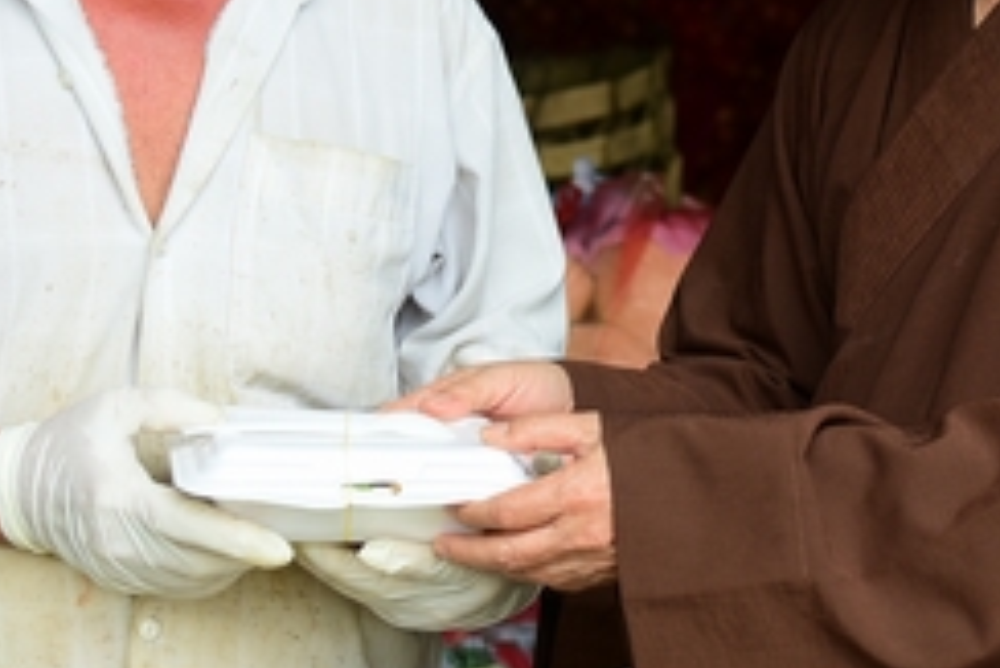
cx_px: 717
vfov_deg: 11.6
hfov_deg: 17.4
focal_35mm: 117
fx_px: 3252
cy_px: 61
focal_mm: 44
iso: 320
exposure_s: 1/200
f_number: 4
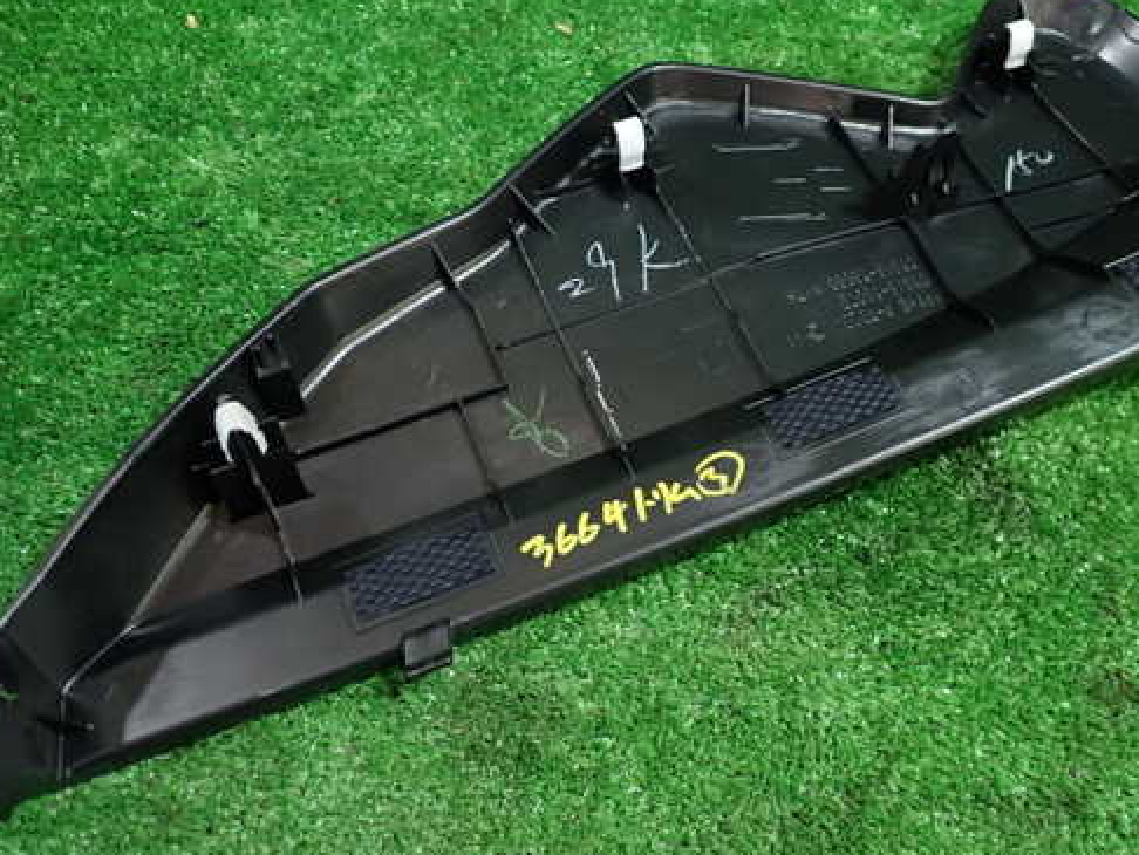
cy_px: 405
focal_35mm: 37
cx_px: 647
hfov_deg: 50.0
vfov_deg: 38.7
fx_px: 1218
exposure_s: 1/30
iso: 320
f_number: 2.3
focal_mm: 5.4
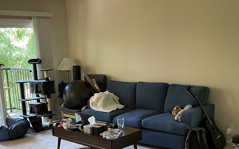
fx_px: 319
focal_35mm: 49
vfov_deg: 25.3
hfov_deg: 41.0
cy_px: 141
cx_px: 110
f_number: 1.6
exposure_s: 1/60
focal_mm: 5.1
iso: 400
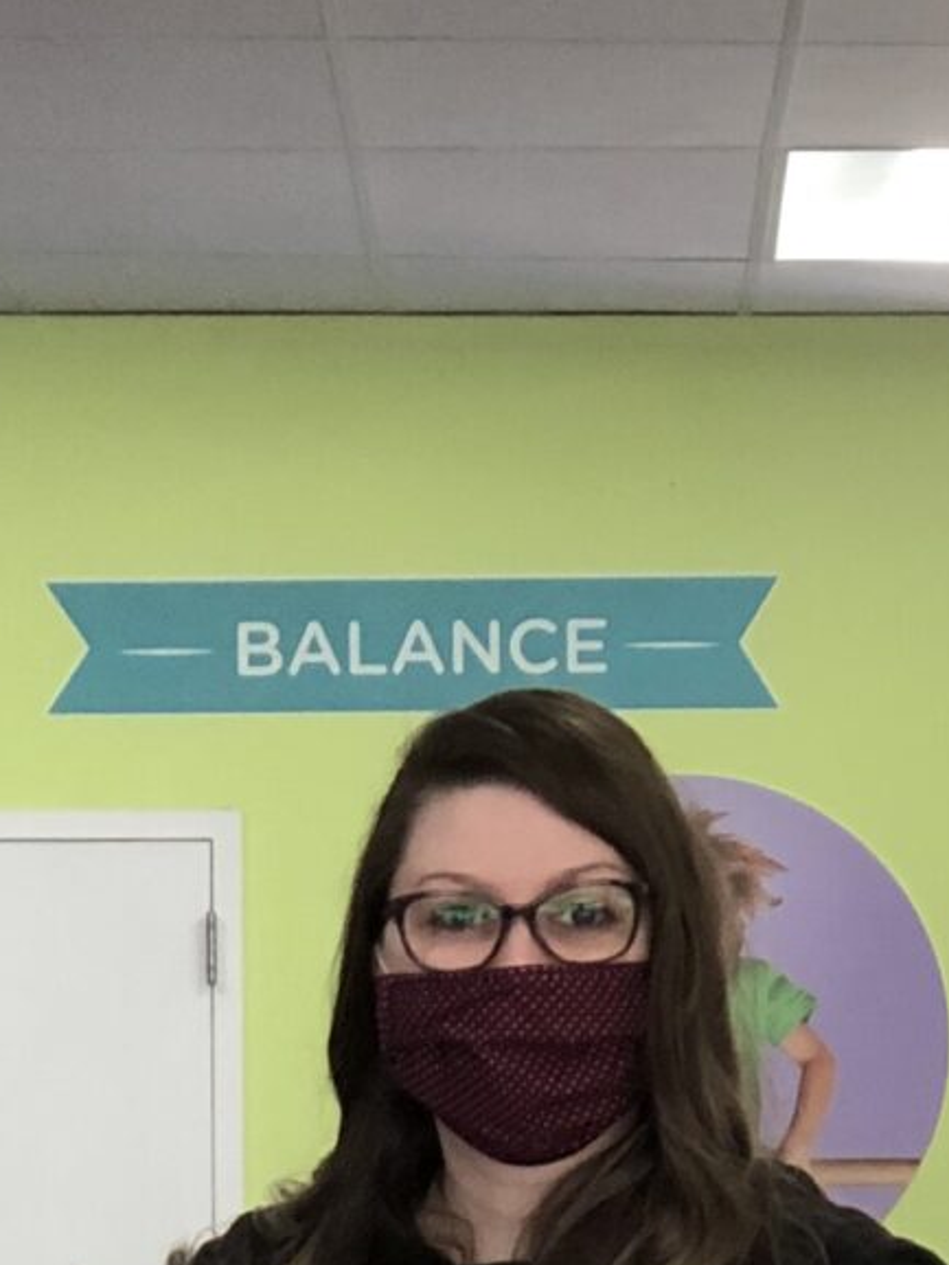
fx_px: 9245
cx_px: 491
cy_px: 2026
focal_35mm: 253
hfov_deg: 5.9
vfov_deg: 7.7
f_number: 2.8
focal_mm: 6.6
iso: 32
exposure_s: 1/30
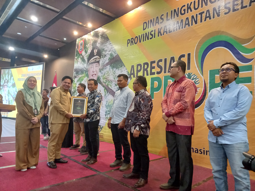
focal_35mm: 25
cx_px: 128
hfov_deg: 69.4
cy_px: 96
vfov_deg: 54.9
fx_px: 184
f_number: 2
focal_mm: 4.6
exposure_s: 1/19
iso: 640
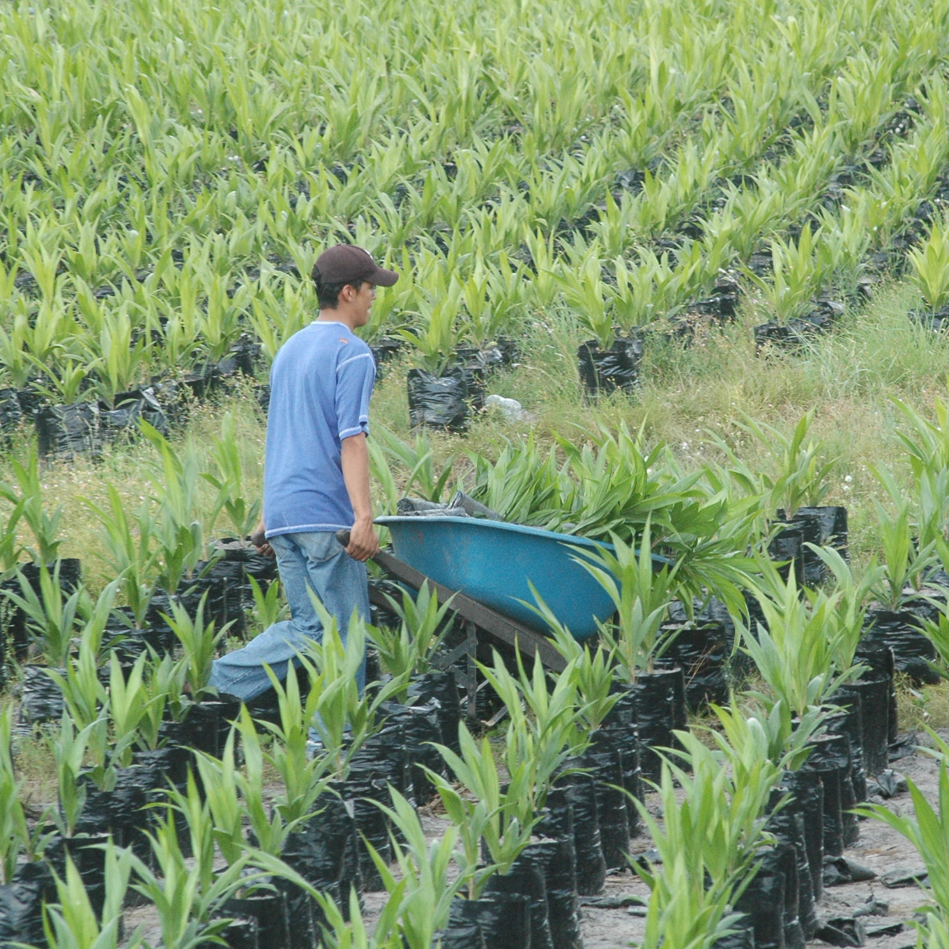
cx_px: 623
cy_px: 474
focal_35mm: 384
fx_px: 11910
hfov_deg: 4.6
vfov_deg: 4.6
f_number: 13
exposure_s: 1/250
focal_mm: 200
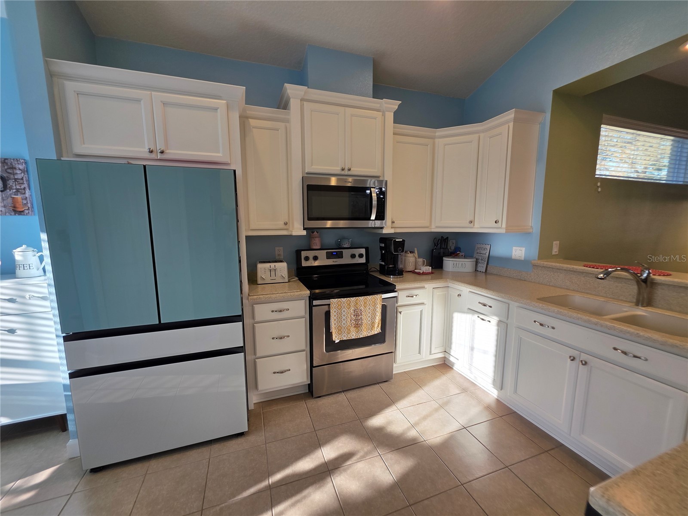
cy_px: 258
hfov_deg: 106.2
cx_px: 344
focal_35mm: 13
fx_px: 258
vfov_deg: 89.9
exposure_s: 1/120
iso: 25
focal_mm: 2.2
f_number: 1.9
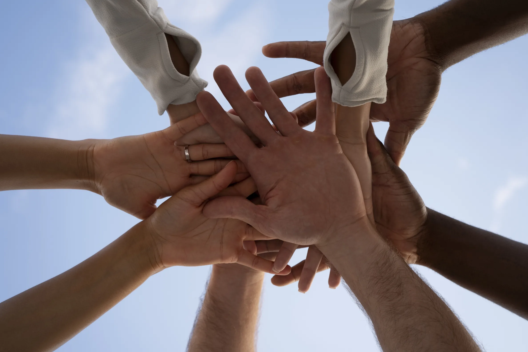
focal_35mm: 43
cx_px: 277
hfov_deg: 45.4
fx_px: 631
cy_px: 183
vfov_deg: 31.2
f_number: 5
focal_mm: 40
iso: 160
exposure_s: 1/125
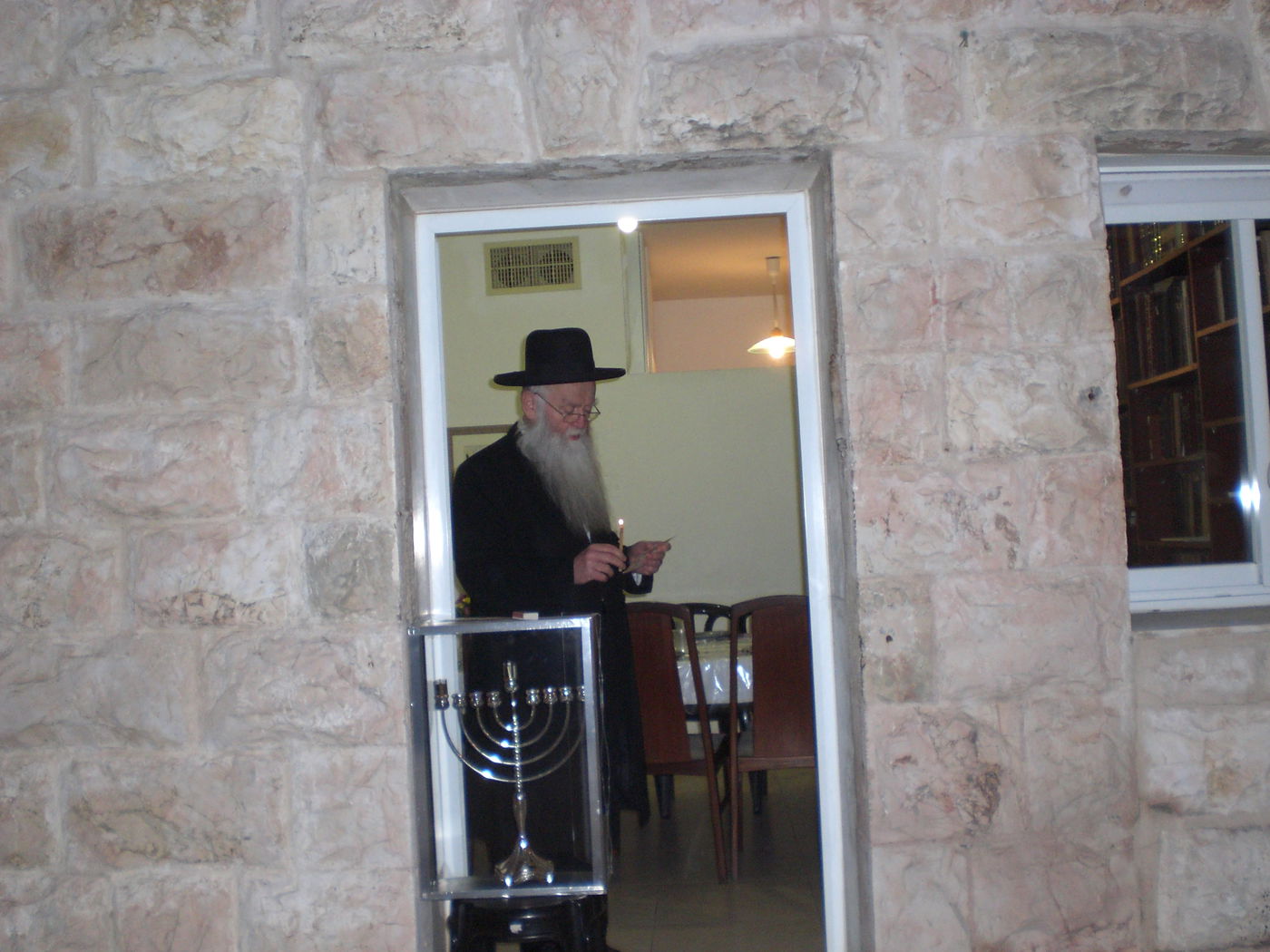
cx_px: 635
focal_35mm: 38
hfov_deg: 49.0
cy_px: 476
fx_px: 1394
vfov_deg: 37.7
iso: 200
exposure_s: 1/60
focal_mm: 6.3
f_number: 3.1
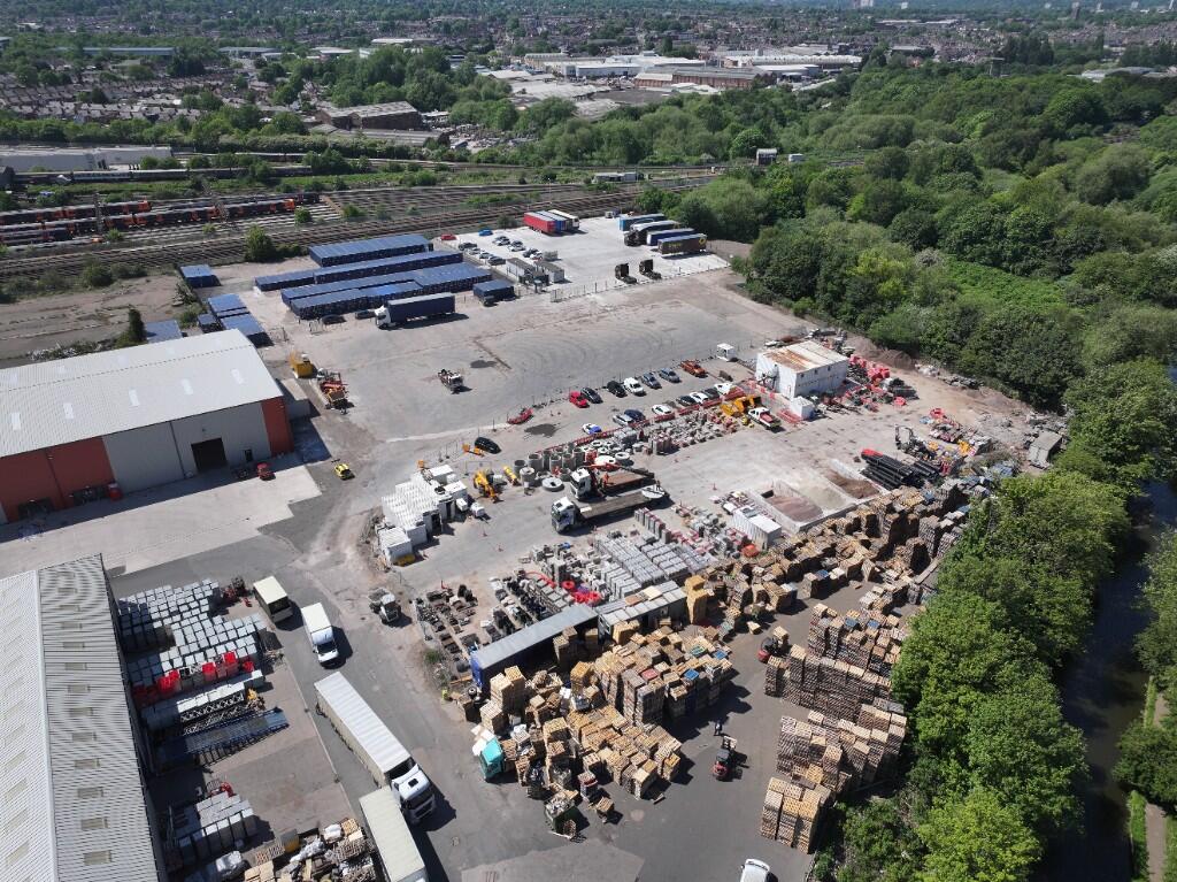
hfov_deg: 71.6
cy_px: 441
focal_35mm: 24
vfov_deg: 56.8
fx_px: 816
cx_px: 588
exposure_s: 1/30
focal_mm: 12.29
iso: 110
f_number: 2.8
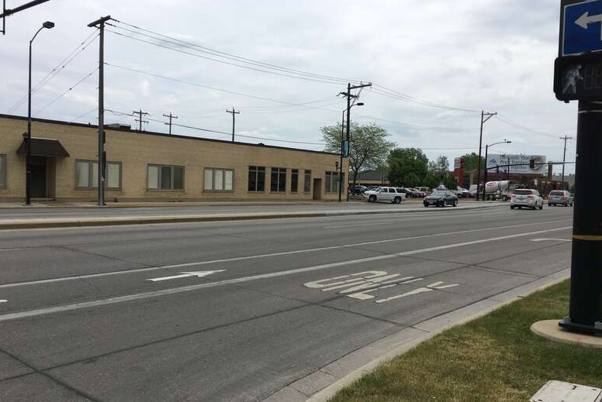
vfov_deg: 42.3
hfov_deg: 60.3
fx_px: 518
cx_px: 299
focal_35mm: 31
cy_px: 216
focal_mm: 4.15
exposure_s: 1/1923
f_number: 2.2
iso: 25
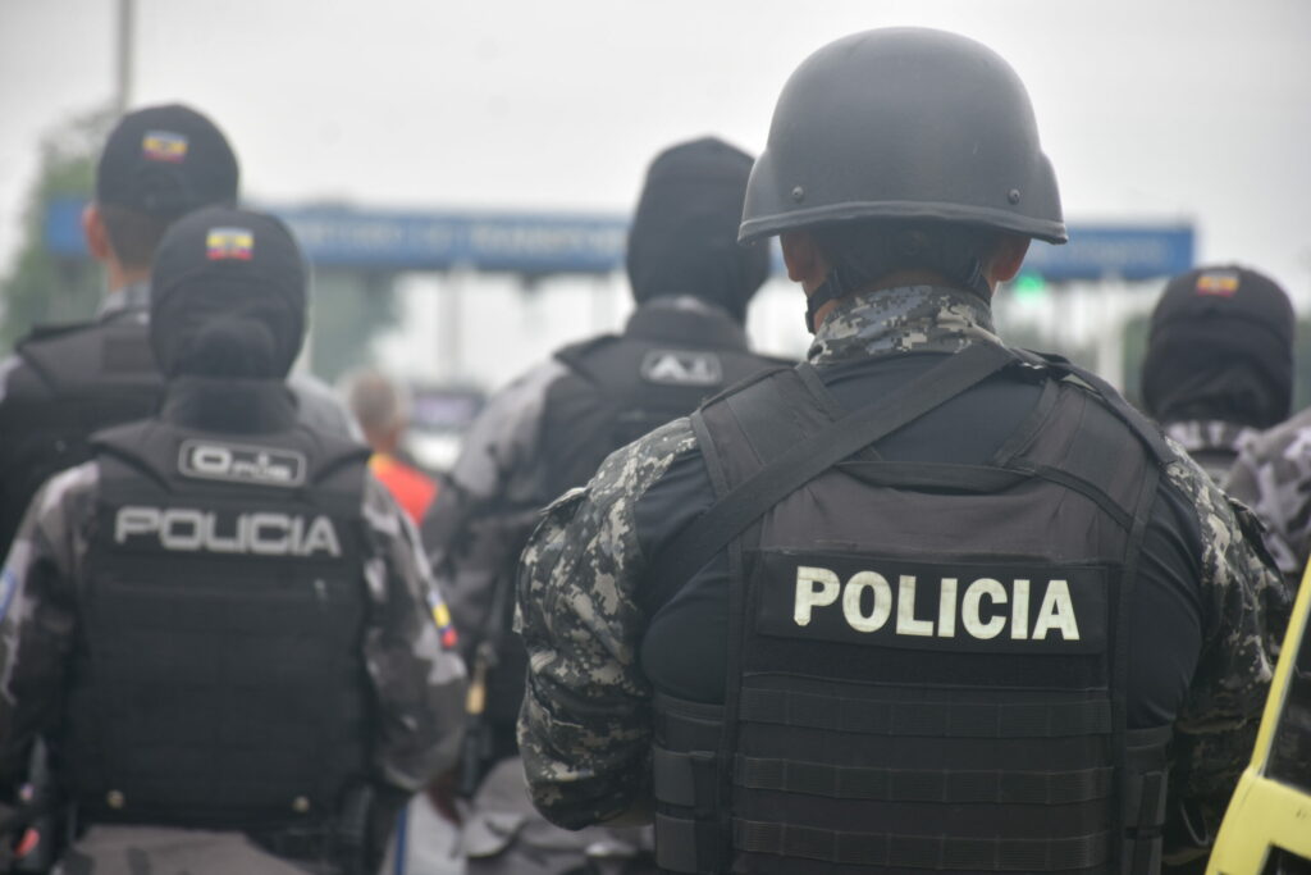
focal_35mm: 210
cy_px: 438
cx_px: 656
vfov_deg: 6.5
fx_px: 7648
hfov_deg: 9.8
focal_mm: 140
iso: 250
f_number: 5.6
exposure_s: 1/400
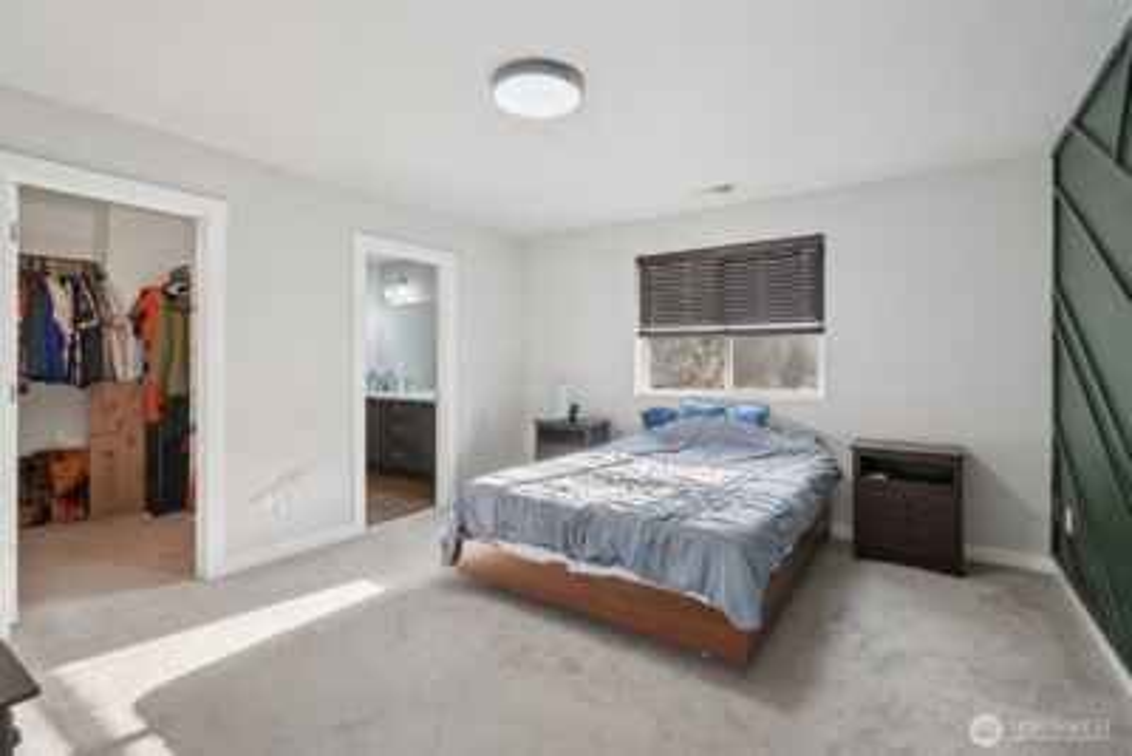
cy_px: 378
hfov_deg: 96.7
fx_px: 503
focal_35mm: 16
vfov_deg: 73.8
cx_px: 566
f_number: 8
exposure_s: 1/30
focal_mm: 16
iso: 400
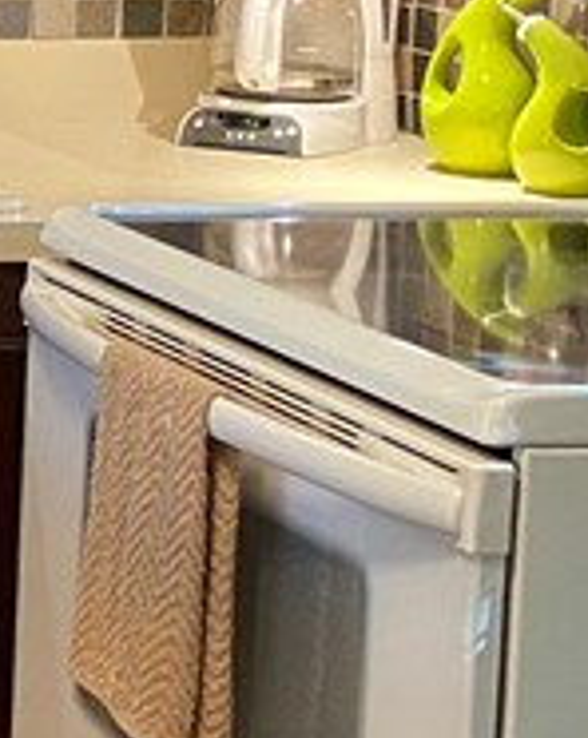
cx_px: -1311
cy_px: -44
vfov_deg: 13.5
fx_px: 3055
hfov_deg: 8.6
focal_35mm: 140
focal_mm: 4.25
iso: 400
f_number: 1.8
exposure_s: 1/60
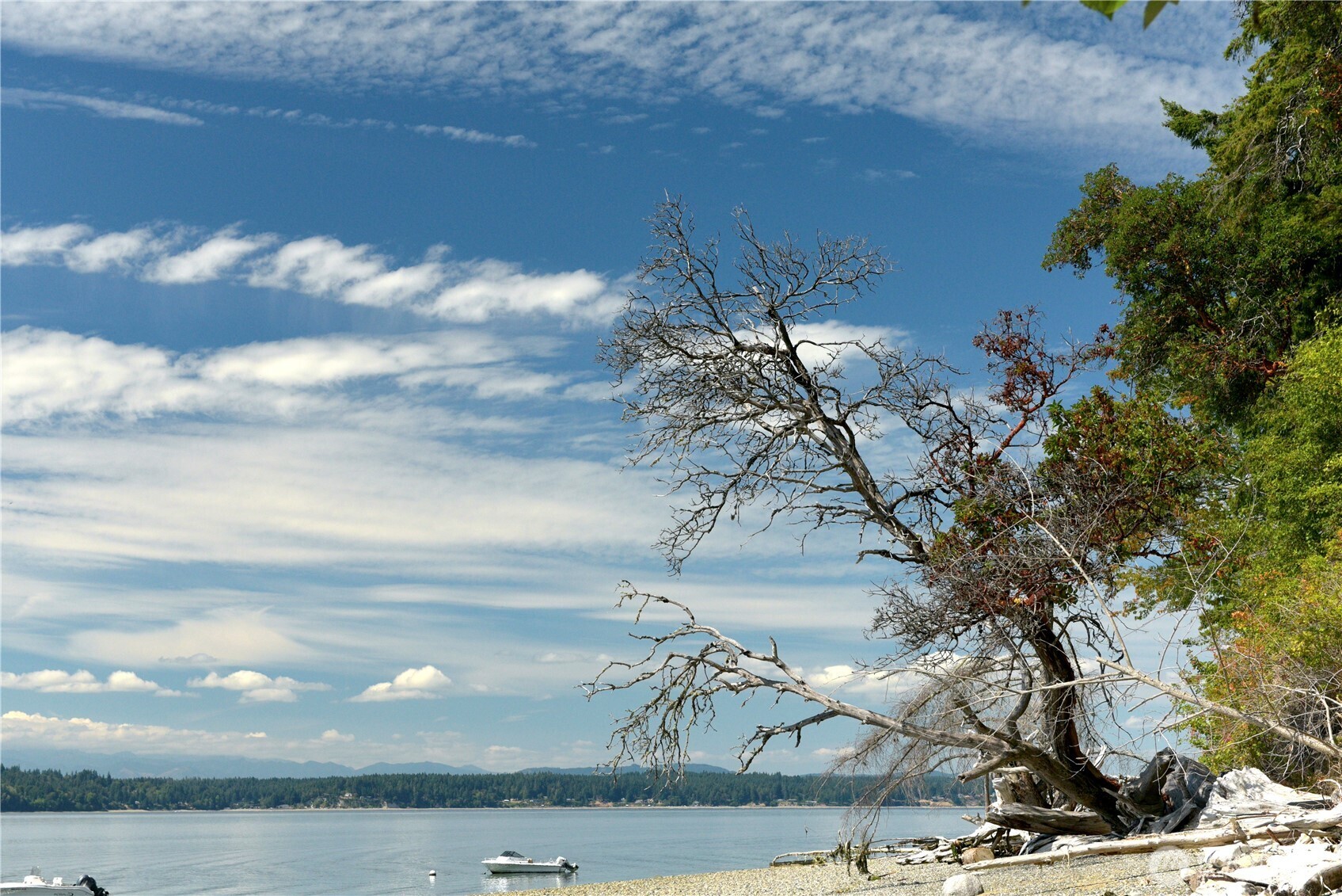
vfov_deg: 19.5
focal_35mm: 70
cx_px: 671
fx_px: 2610
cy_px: 448
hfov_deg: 28.8
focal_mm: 70
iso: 800
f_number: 8
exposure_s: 1/1250
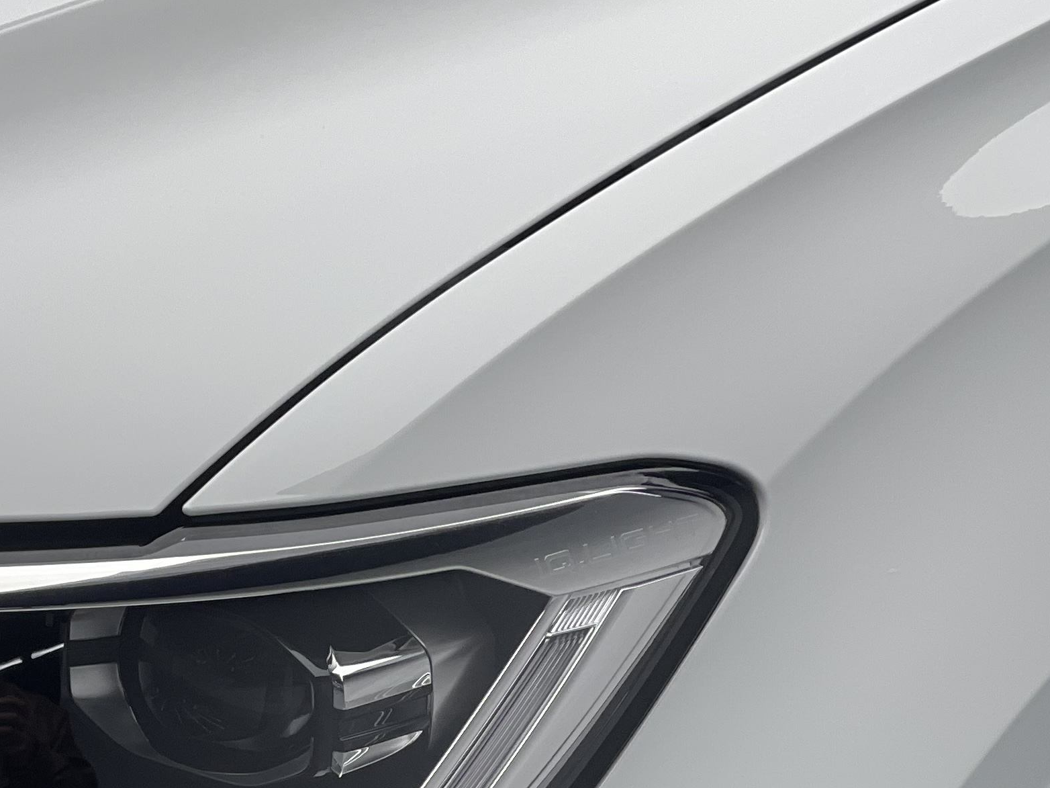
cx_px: -238
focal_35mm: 165
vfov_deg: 9.0
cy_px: 660
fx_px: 5005
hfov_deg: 11.7
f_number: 2.2
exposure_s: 1/100
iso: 32
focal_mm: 7.5
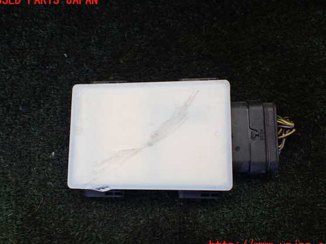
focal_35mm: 32
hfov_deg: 56.8
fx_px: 301
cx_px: 166
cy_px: 123
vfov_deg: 44.1
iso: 160
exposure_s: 1/125
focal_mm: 5.4
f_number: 2.3
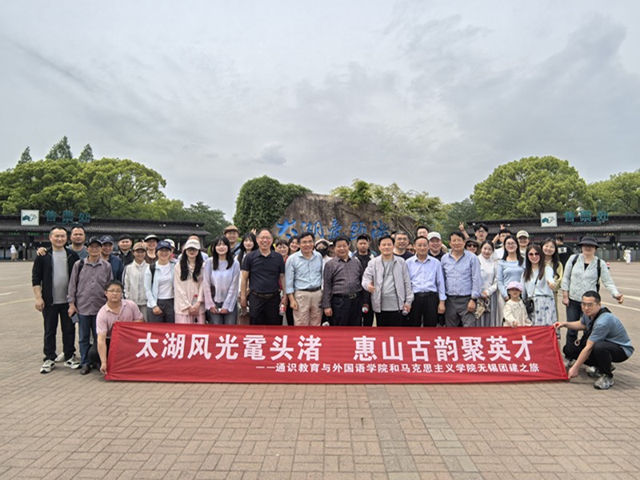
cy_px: 240
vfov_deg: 66.0
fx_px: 370
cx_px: 320
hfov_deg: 81.7
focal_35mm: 20
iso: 50
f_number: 2.2
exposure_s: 1/1585
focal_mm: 1.95
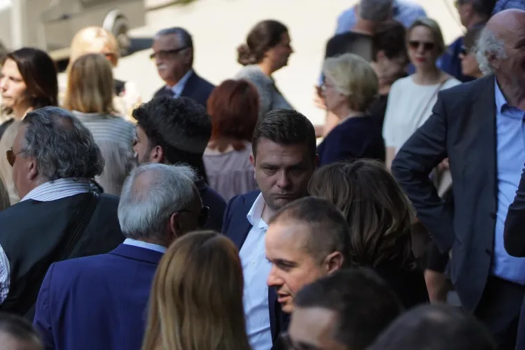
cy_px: 175
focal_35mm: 153
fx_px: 2232
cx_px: 262
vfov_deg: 9.0
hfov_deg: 13.4
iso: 2000
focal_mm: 102
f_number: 2.8
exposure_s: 1/6400
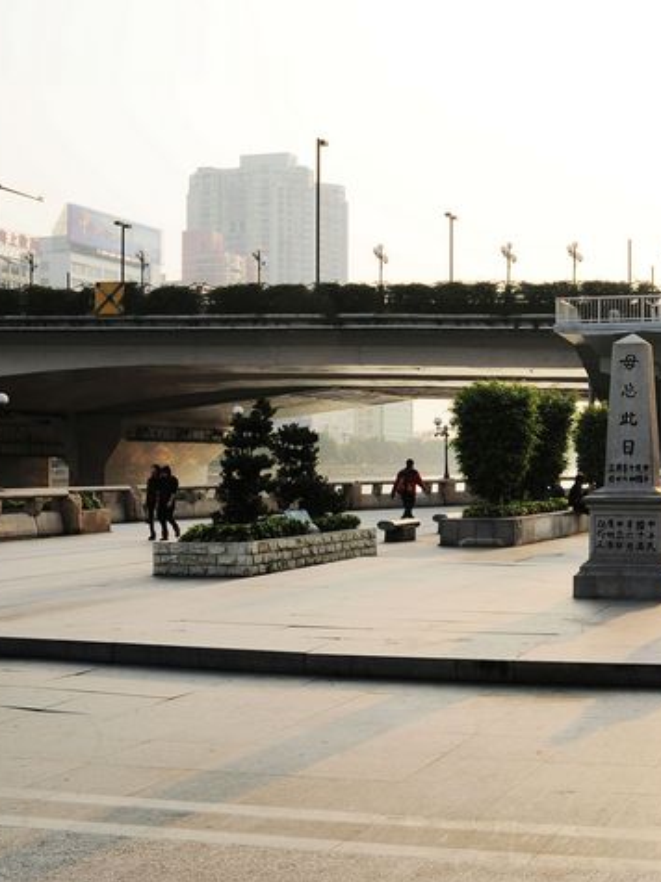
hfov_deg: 27.4
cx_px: 611
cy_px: 441
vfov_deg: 37.5
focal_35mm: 51
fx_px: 1299
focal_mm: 35
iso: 500
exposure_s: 1/200
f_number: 16
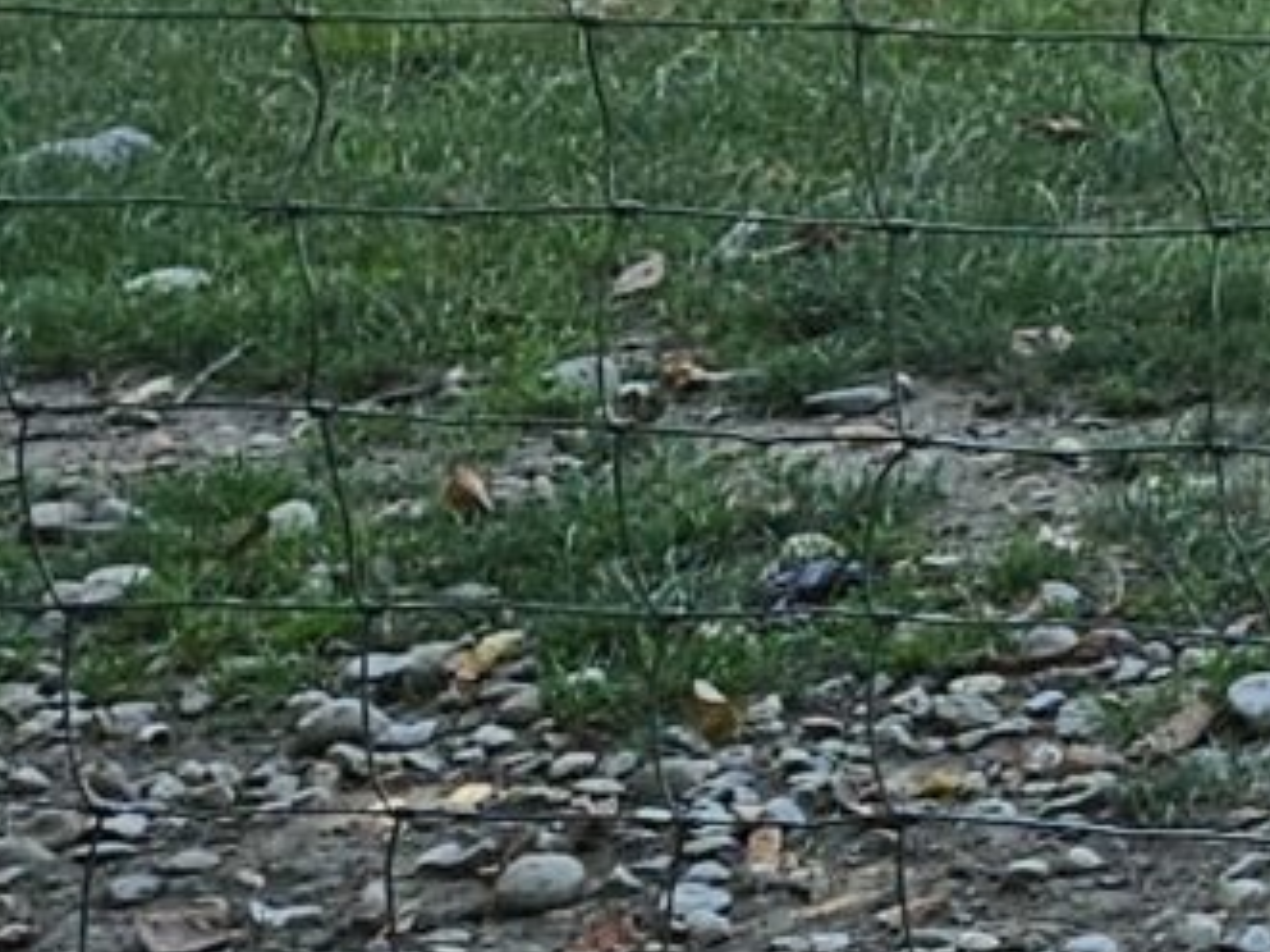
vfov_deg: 8.2
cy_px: -288
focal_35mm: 178
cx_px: 4512
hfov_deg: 8.2
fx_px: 6528
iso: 32
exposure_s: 1/565
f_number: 1.8
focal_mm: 5.4
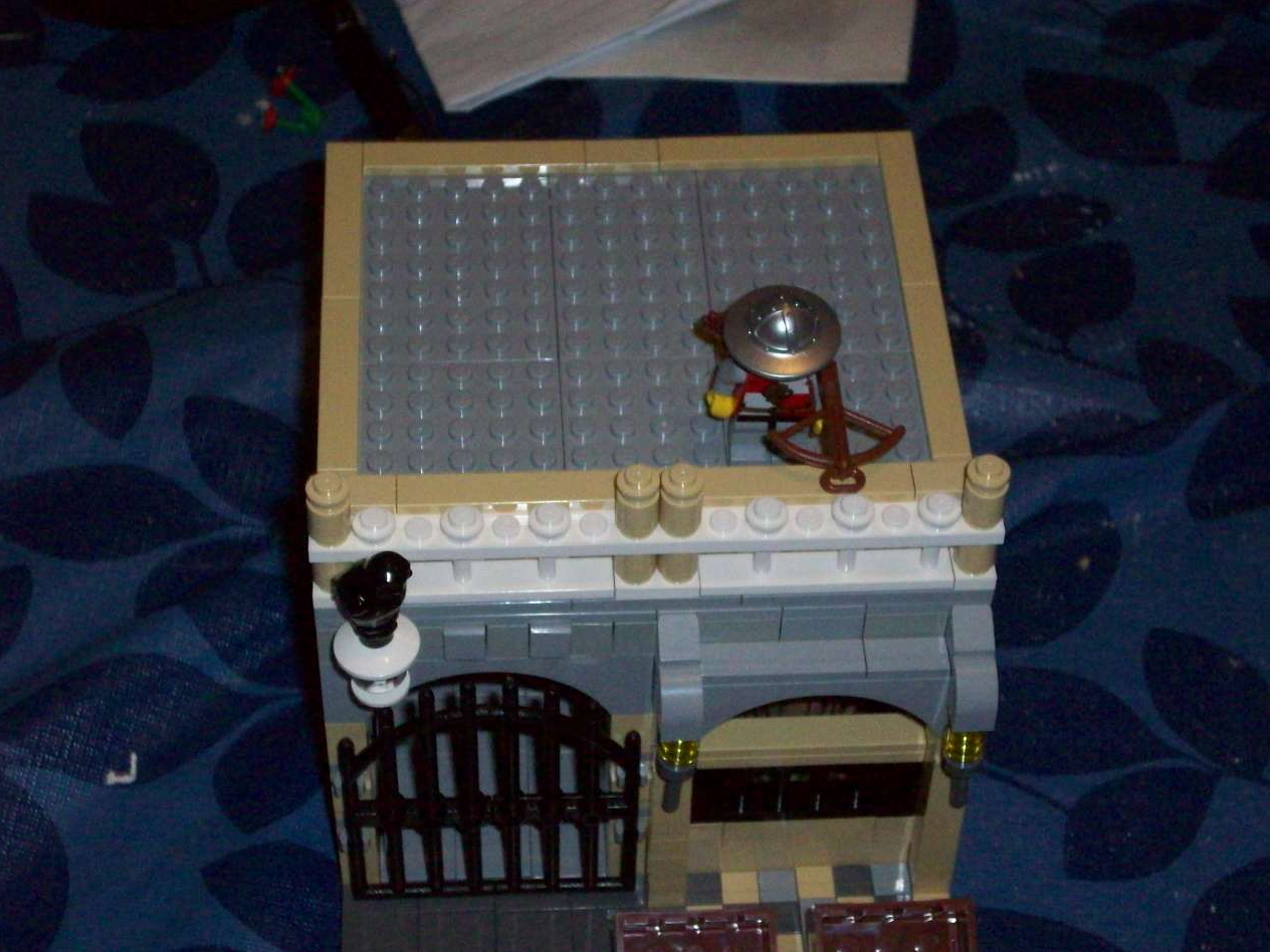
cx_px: 633
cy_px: 481
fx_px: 2862
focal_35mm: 78
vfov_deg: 18.9
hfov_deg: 25.0
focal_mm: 12.8
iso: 400
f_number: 4.2
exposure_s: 1/102
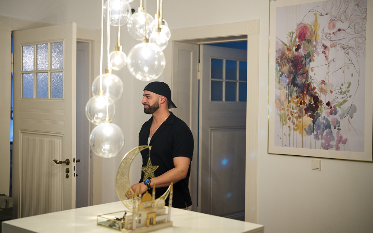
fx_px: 528
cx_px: 187
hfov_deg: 38.9
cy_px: 111
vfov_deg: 24.9
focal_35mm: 52
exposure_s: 1/250
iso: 1600
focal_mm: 50
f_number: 2
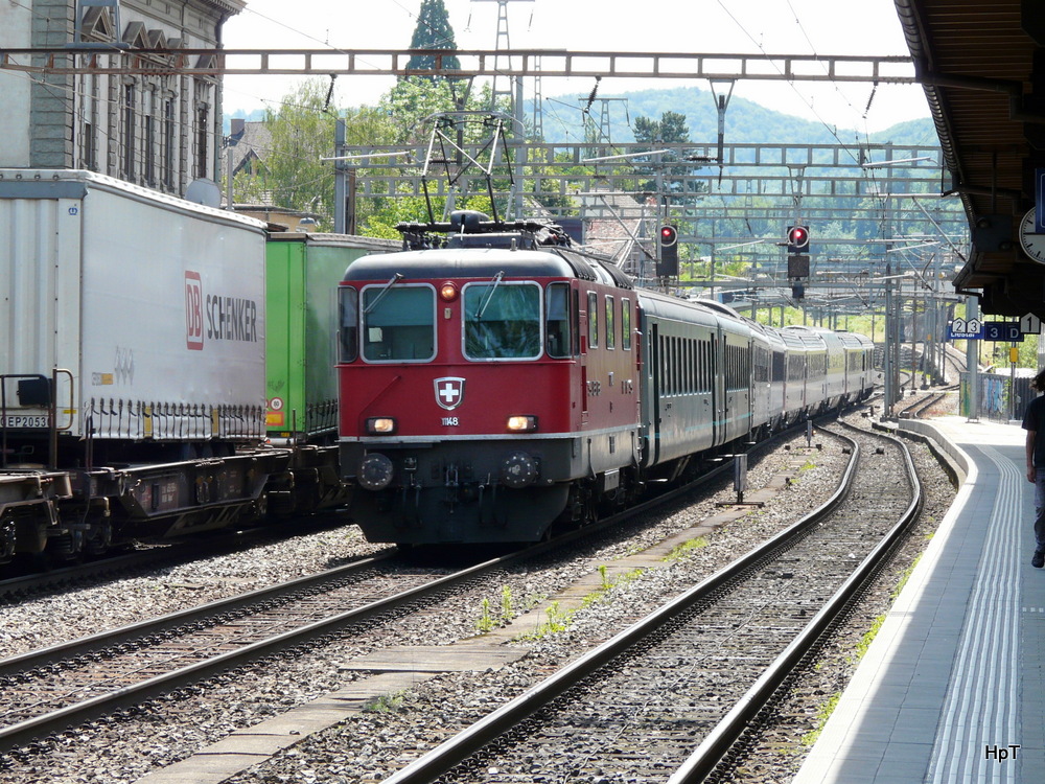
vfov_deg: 8.7
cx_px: 522
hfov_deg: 11.6
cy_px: 392
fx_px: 5162
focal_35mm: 171
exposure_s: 1/250
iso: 100
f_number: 4.5
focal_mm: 28.1
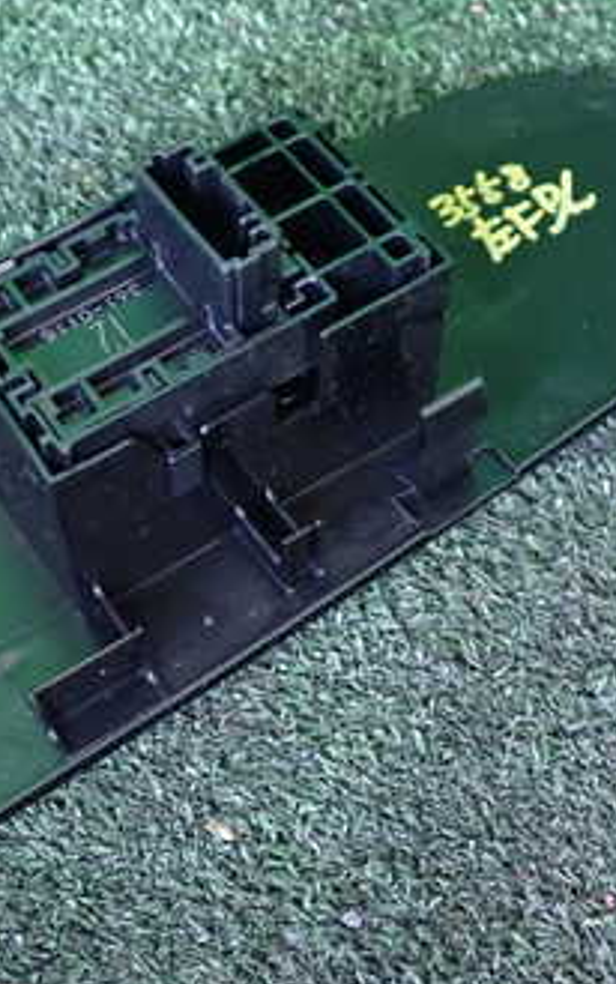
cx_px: 117
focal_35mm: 58
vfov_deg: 35.0
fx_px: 1556
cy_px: 428
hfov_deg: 22.1
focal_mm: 5.4
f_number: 2.3
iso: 800
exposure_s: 1/20
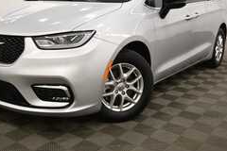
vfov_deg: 29.6
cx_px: 90
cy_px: 50
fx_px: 284
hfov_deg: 43.4
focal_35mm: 45
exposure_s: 1/200
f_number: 5.6
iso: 800
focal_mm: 18
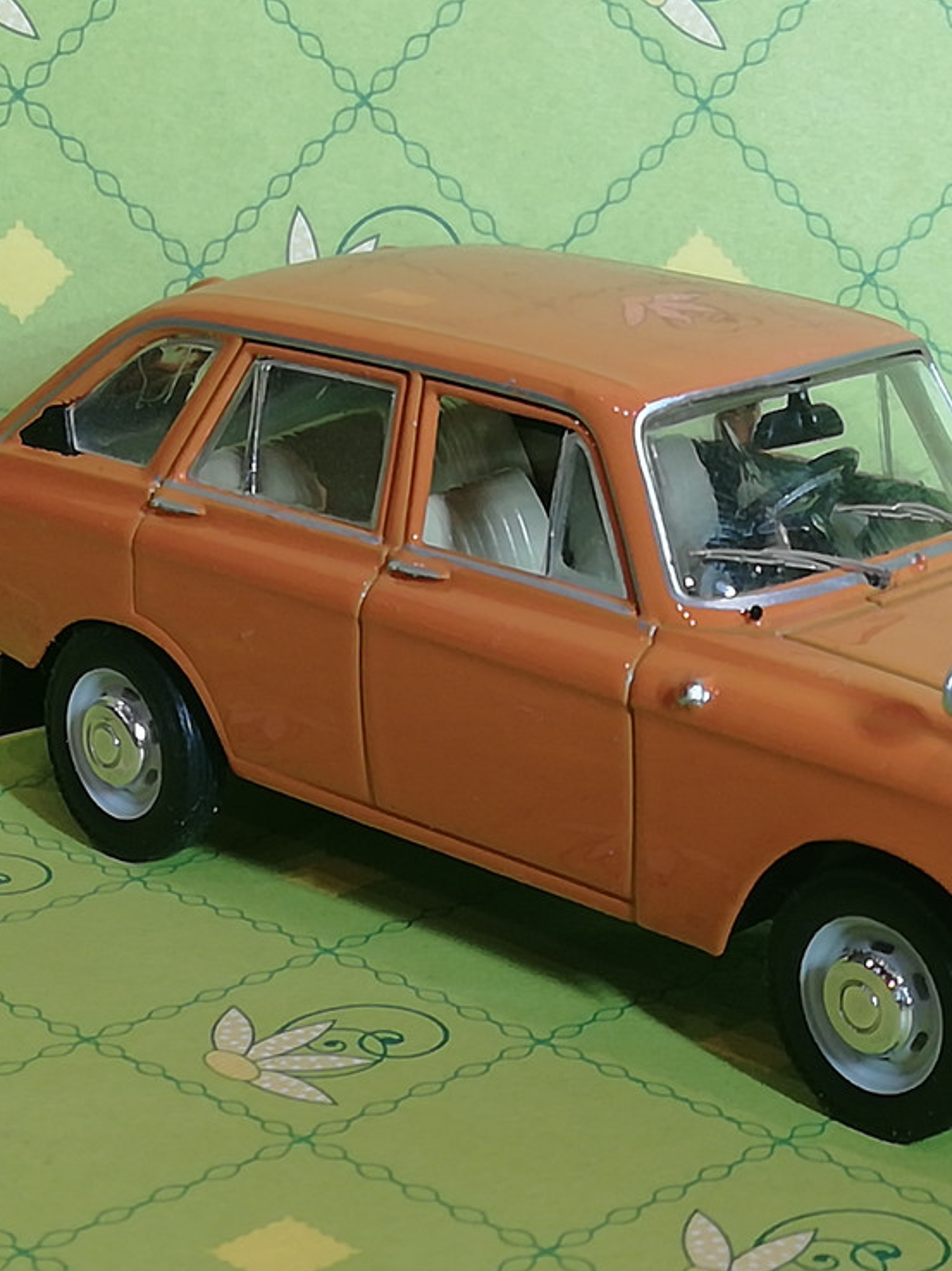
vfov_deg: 20.9
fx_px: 3449
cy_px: 654
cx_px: 672
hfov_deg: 15.7
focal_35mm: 94
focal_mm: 3.46
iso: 100
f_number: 2.2
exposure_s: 1/33.3
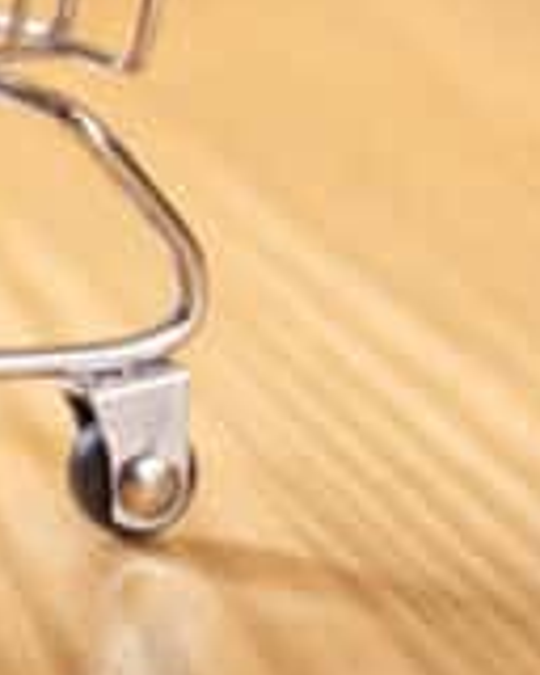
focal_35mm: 301
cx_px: -1498
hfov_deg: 4.7
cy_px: -599
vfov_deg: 6.3
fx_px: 6013
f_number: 2.8
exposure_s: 1/20
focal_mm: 50
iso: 125
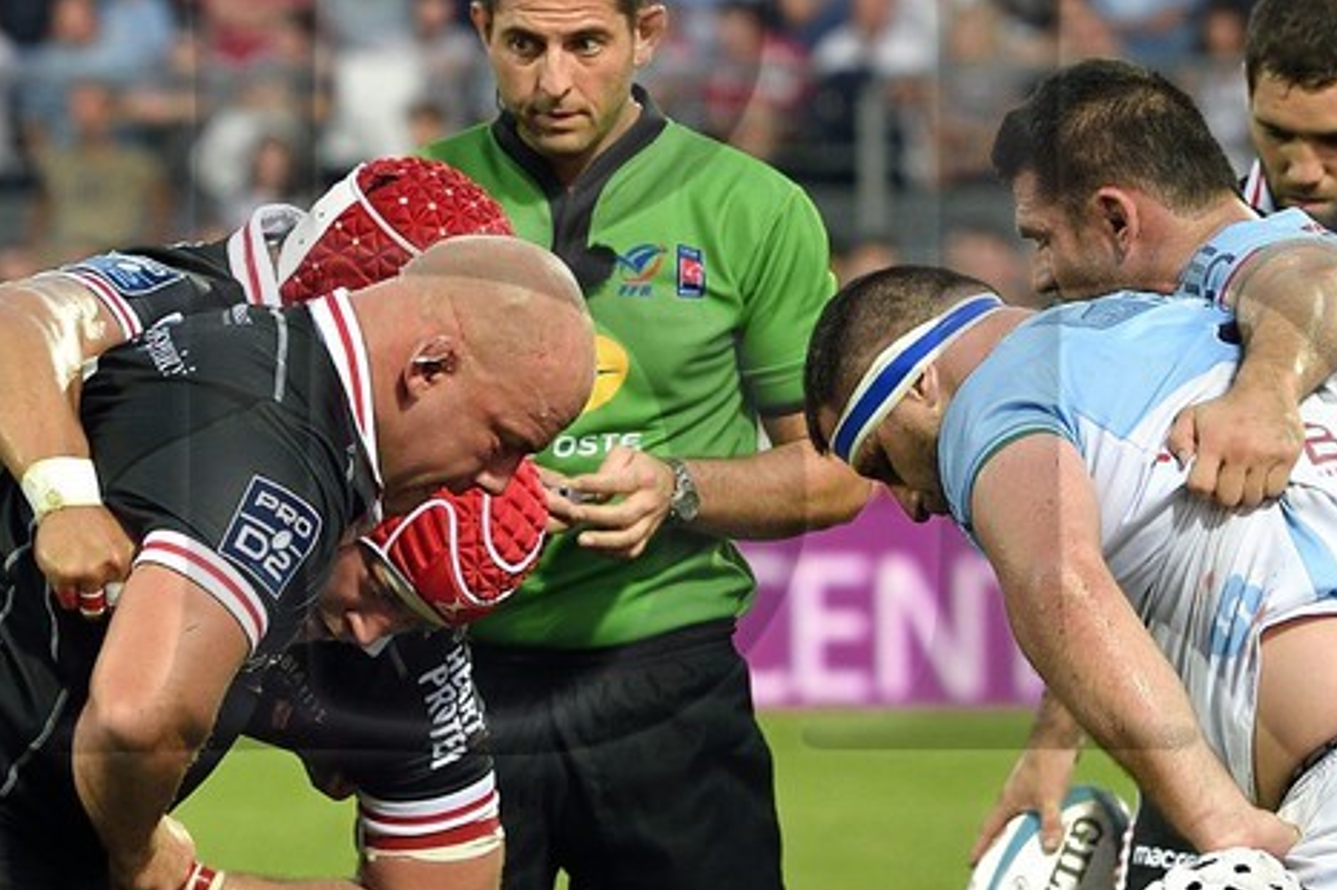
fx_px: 25496
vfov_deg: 2.0
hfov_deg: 3.0
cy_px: 284
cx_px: 866
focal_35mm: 687
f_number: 5
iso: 800
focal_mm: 200
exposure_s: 1/250
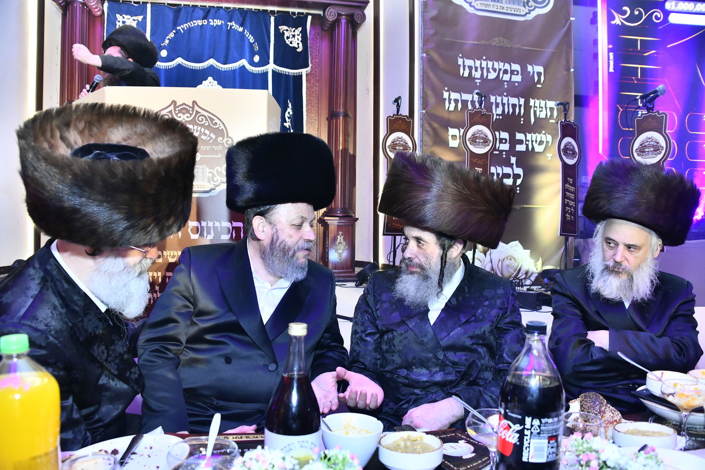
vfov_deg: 46.4
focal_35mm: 28
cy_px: 235
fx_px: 548
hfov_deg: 65.5
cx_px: 352
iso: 2500
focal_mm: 28
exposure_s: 1/160
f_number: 5.6
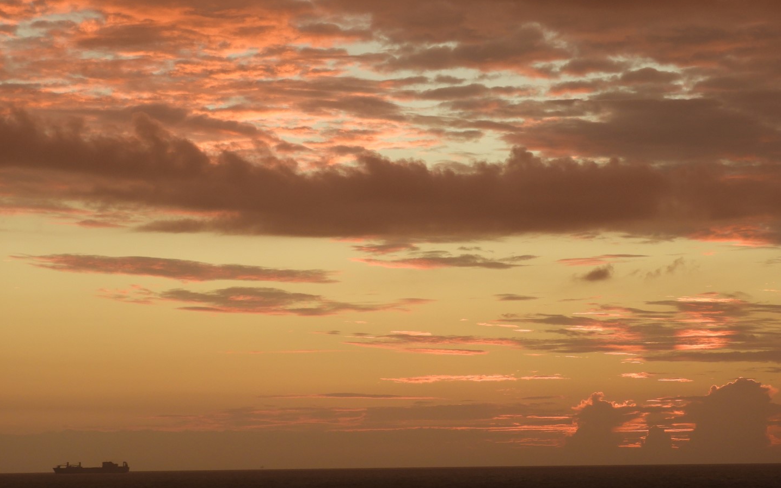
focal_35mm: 133
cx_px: 390
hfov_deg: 15.7
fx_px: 2831
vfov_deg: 9.9
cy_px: 219
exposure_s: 1/60
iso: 125
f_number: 5
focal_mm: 22.4
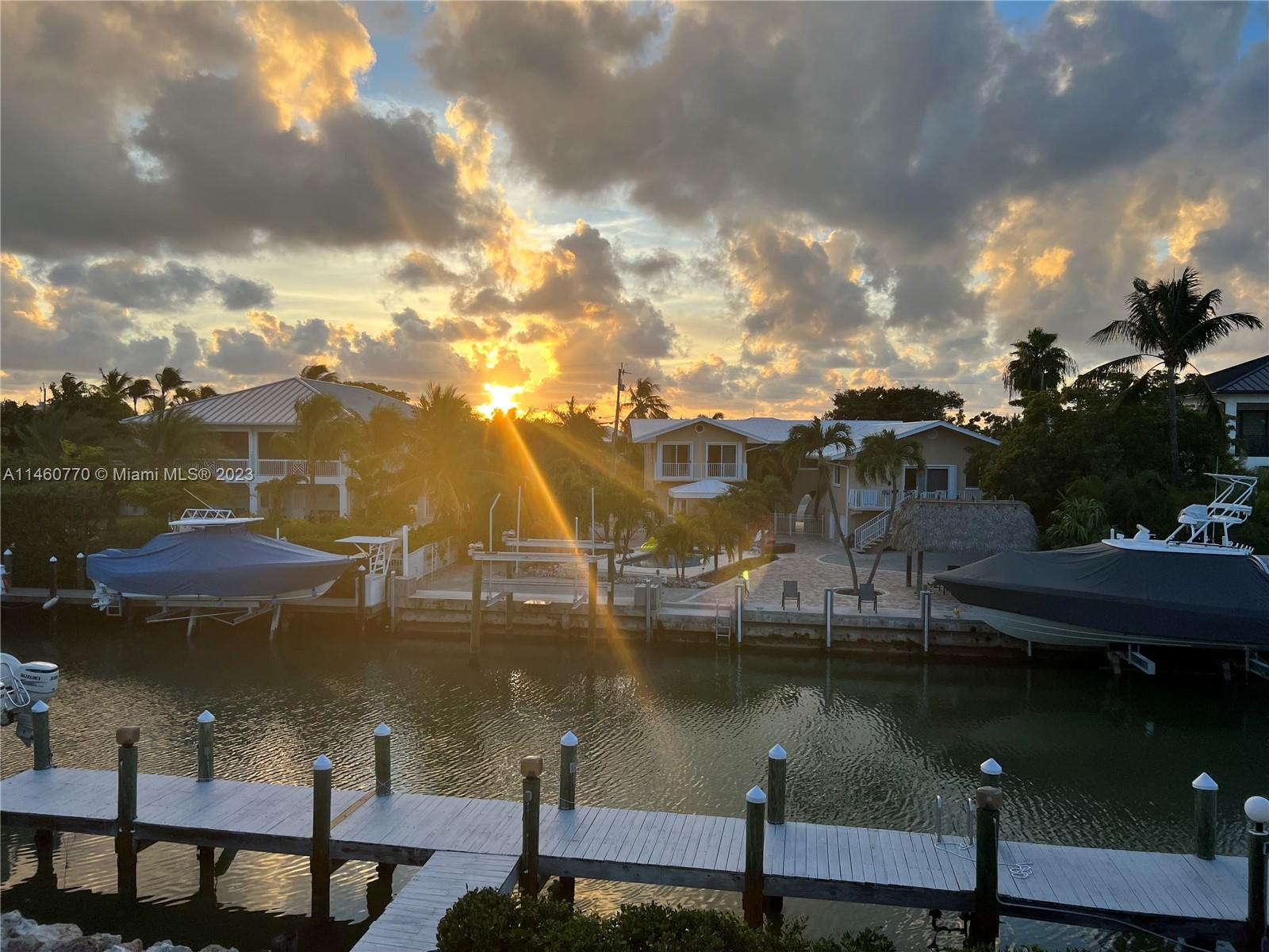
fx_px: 953
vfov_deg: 53.1
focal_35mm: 26
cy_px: 476
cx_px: 634
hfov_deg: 67.3
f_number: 1.5
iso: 50
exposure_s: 1/1344
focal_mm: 5.7
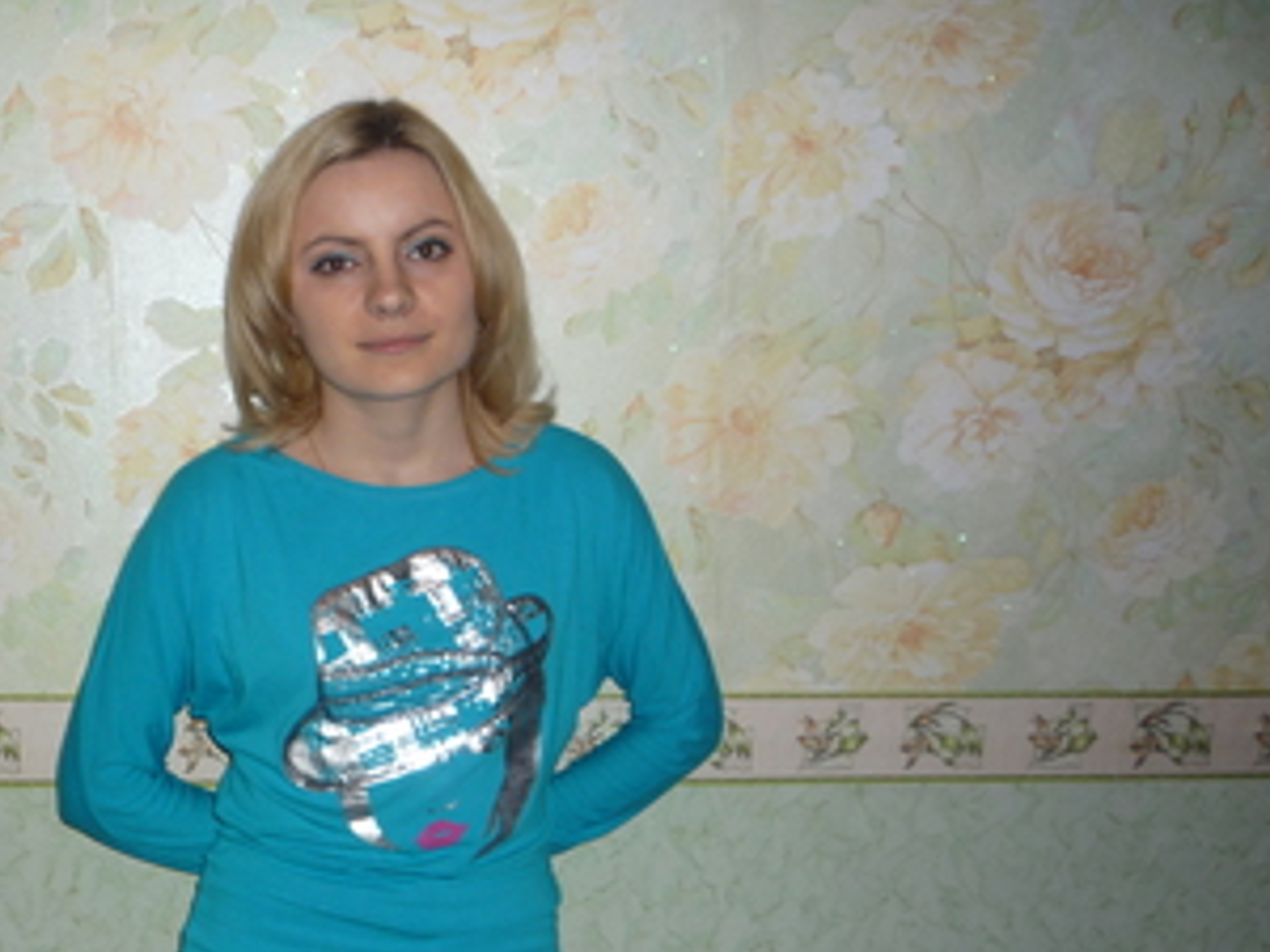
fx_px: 1651
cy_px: 673
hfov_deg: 41.2
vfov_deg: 31.8
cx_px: 364
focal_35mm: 45
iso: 100
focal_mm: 5.2
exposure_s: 1/30
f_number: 3.3
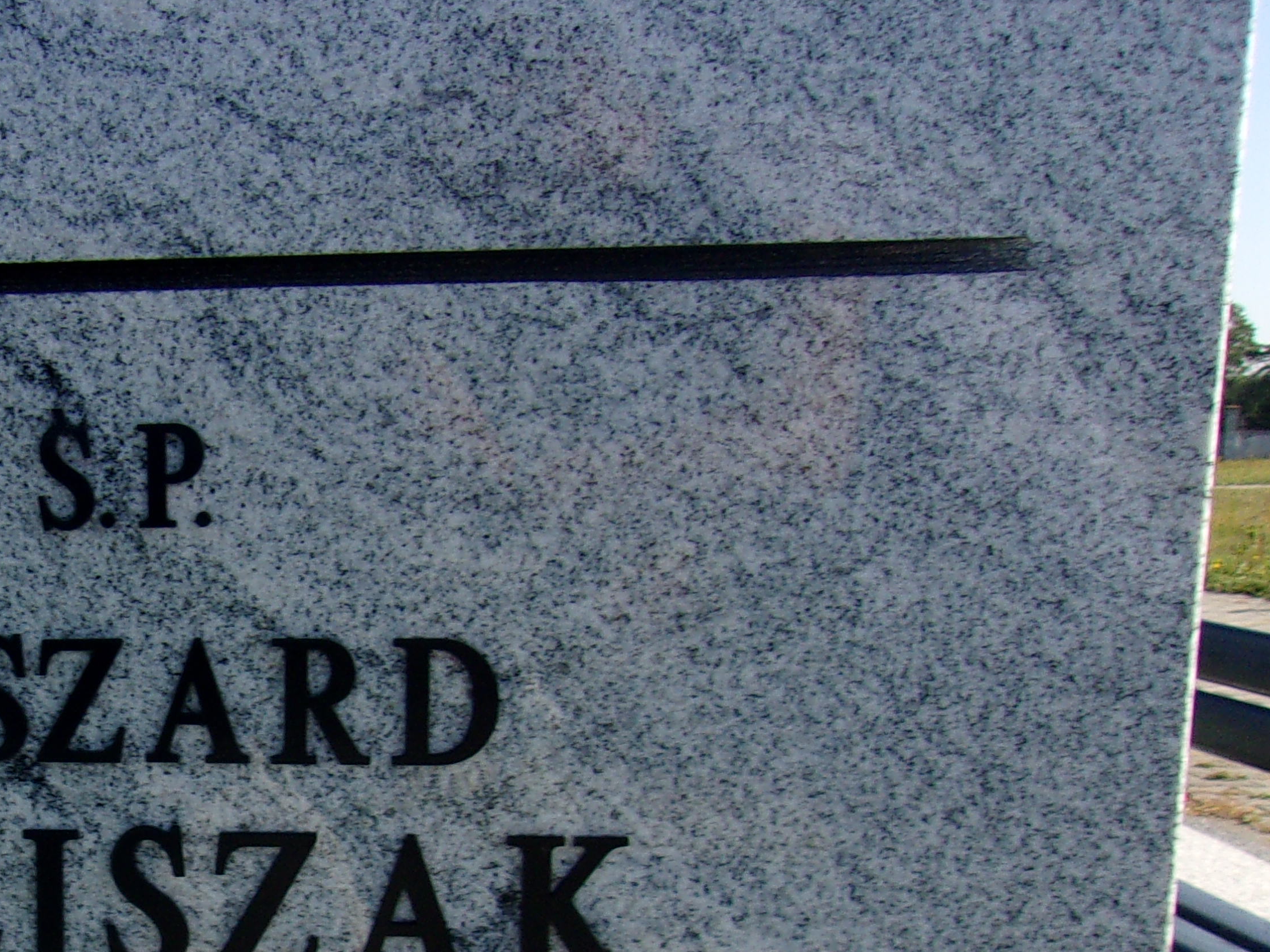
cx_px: 25
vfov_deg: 25.6
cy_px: 776
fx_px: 2054
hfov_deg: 31.9
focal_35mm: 56
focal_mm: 4.9
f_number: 10.4
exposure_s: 1/70
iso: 80
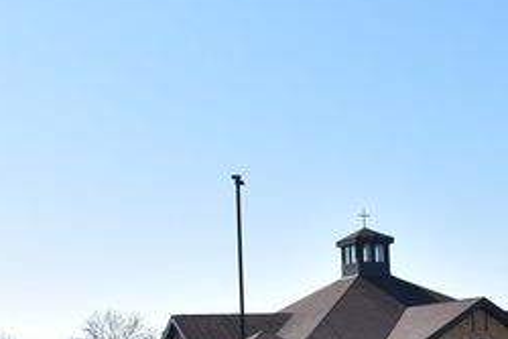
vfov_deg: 18.7
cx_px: 282
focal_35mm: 69
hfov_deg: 29.2
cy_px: 403
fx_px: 974
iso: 110
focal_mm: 18
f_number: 8
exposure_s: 1/250
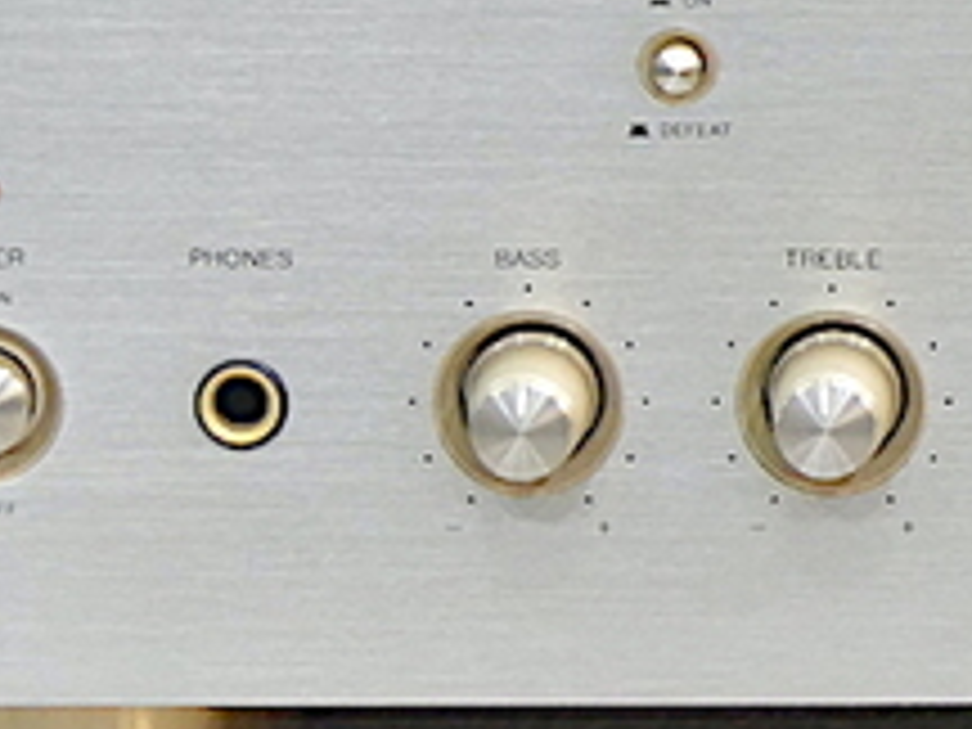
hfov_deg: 3.1
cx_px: 1485
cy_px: 153
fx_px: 17859
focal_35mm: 636
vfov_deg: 2.3
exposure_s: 1/8
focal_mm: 25.6
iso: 200
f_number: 5.4
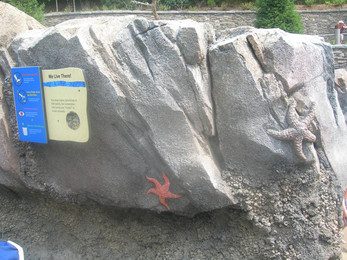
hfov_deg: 49.0
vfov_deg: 37.7
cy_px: 130
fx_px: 381
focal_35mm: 38
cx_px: 174
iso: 50
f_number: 4.8
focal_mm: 7.8
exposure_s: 1/124
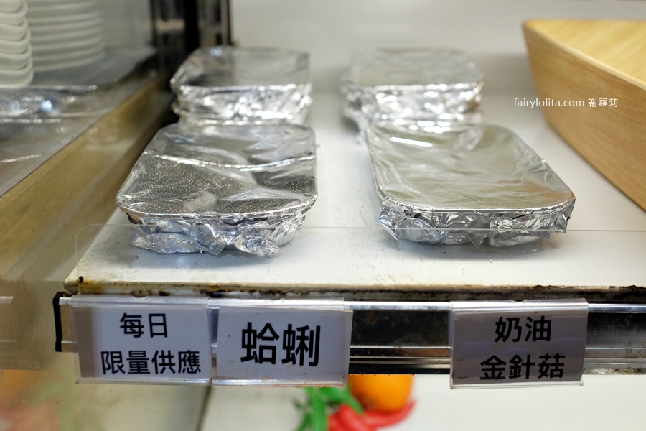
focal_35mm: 35
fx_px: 628
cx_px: 323
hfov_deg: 54.4
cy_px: 216
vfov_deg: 37.9
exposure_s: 1/480
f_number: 3.2
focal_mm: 23
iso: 1600
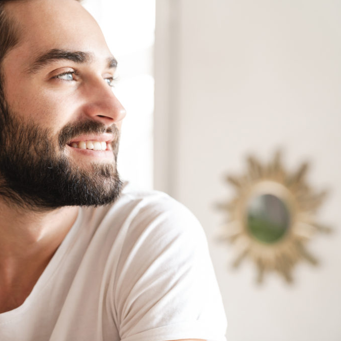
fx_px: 691
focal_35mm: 62
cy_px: 172
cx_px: 100
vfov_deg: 27.7
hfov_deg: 27.5
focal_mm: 48
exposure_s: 1/200
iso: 1000
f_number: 2.8
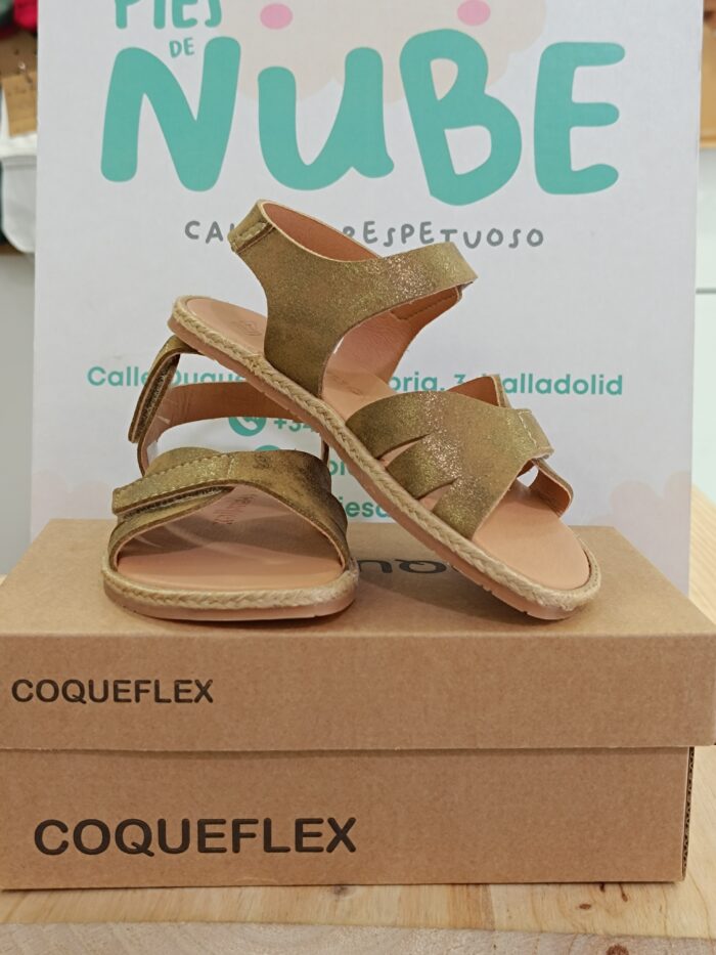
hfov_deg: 56.8
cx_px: 358
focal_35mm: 24
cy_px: 478
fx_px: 662
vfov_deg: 71.6
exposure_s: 1/50.1
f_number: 1.88
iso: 331
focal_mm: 5.59
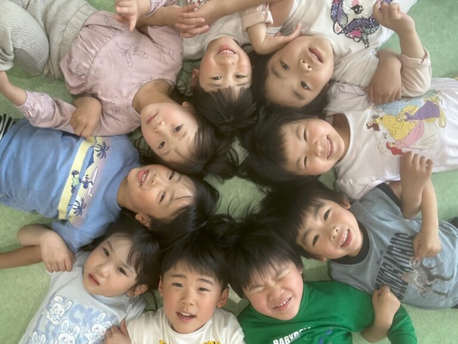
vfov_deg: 46.8
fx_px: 397
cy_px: 172
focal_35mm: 30
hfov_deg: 60.0
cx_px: 229
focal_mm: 2.69
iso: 80
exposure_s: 1/121
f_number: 1.9
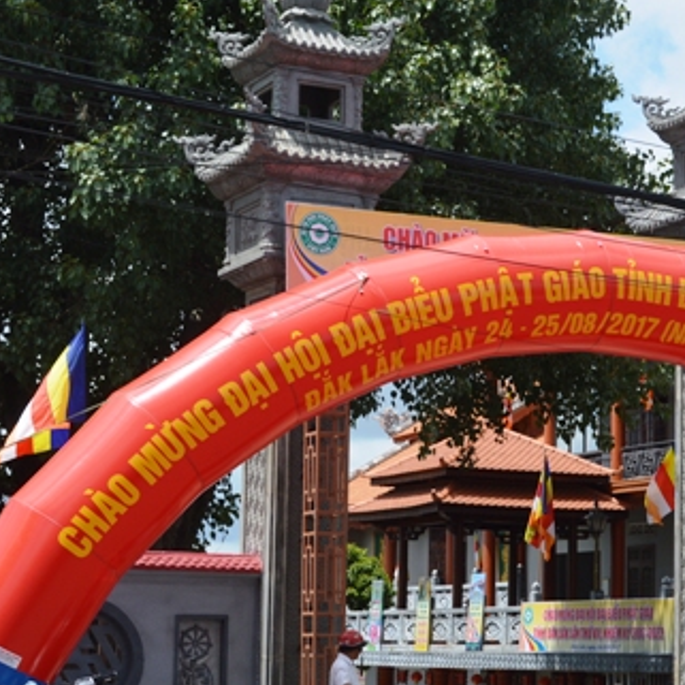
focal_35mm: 89
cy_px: 418
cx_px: 516
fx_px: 1989
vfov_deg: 19.5
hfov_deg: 19.4
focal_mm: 35
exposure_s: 1/250
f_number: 8
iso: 100
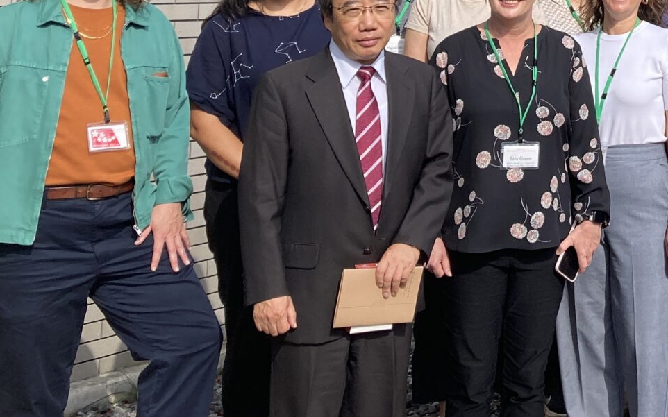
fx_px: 1438
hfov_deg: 24.0
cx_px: 779
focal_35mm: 79
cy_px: -180
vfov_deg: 15.4
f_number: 1.8
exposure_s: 1/1171
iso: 20
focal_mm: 3.99
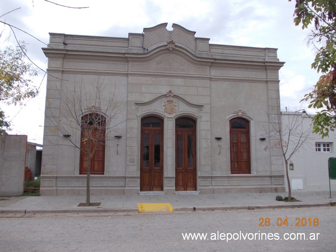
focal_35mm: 28
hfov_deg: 63.5
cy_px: 126
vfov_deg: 49.7
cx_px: 168
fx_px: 272
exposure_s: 1/200
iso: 80
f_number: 5.4
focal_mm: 4
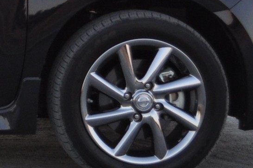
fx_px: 1446
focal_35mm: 206
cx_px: -214
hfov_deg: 9.5
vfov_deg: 6.6
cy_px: -78
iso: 400
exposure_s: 1/80
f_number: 4.5
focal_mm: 30
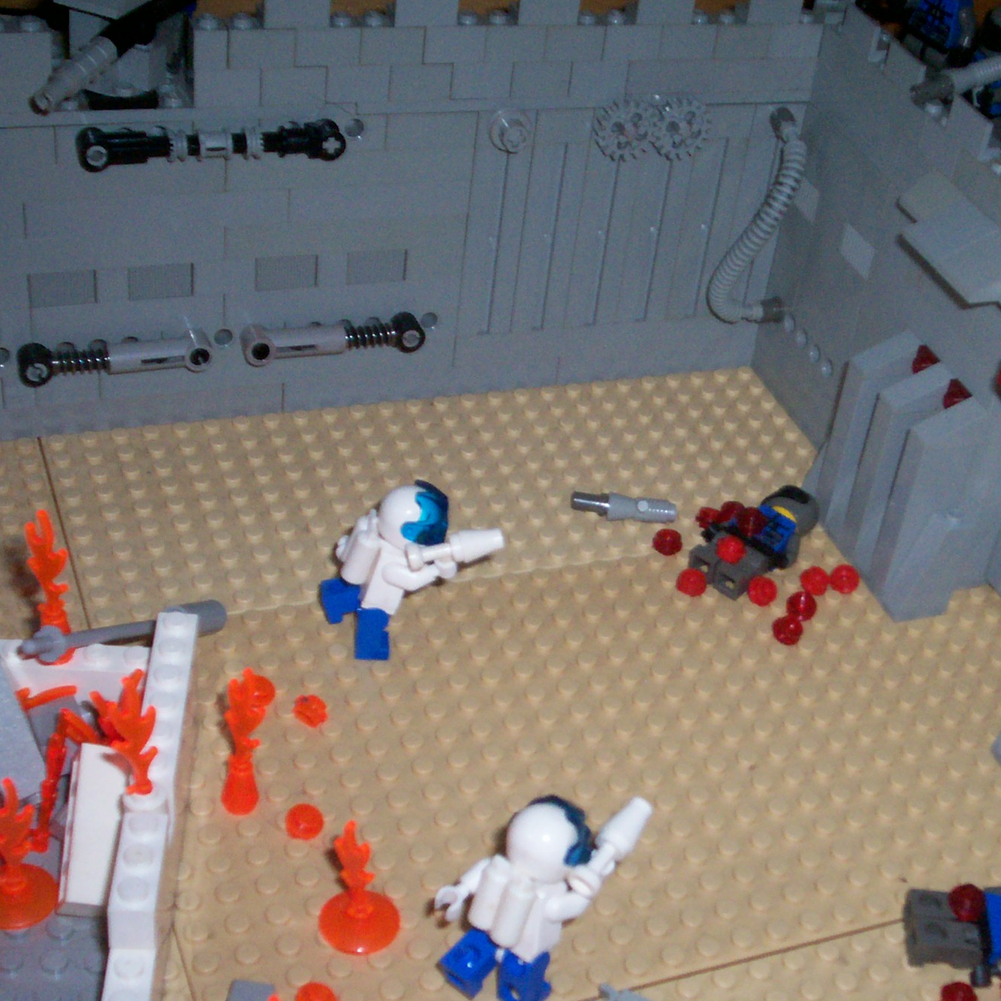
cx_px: 722
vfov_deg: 31.0
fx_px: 1799
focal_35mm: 55
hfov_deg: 30.7
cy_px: 626
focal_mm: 5.9
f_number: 4.5
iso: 140
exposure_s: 1/22.6
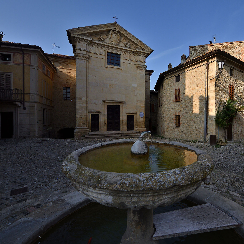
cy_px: 120
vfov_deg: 87.4
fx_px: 128
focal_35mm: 16
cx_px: 147
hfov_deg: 86.3
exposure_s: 1/640
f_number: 11
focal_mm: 12
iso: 200
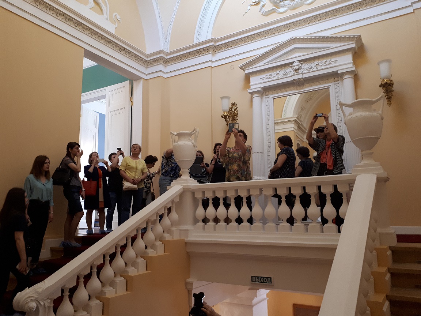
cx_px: 210
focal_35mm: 27
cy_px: 158
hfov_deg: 65.3
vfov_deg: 51.4
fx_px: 328
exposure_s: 1/33
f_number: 1.9
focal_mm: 3.6
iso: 200
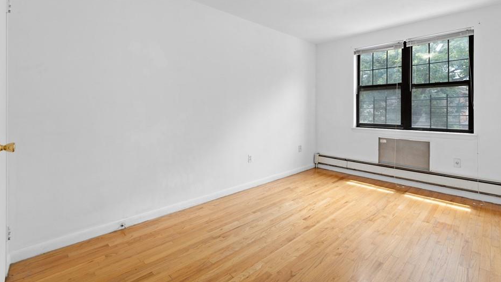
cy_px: 117
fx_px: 226
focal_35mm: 17
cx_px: 267
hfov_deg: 95.8
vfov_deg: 63.5
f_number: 10
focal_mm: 14
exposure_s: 1/10
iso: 200
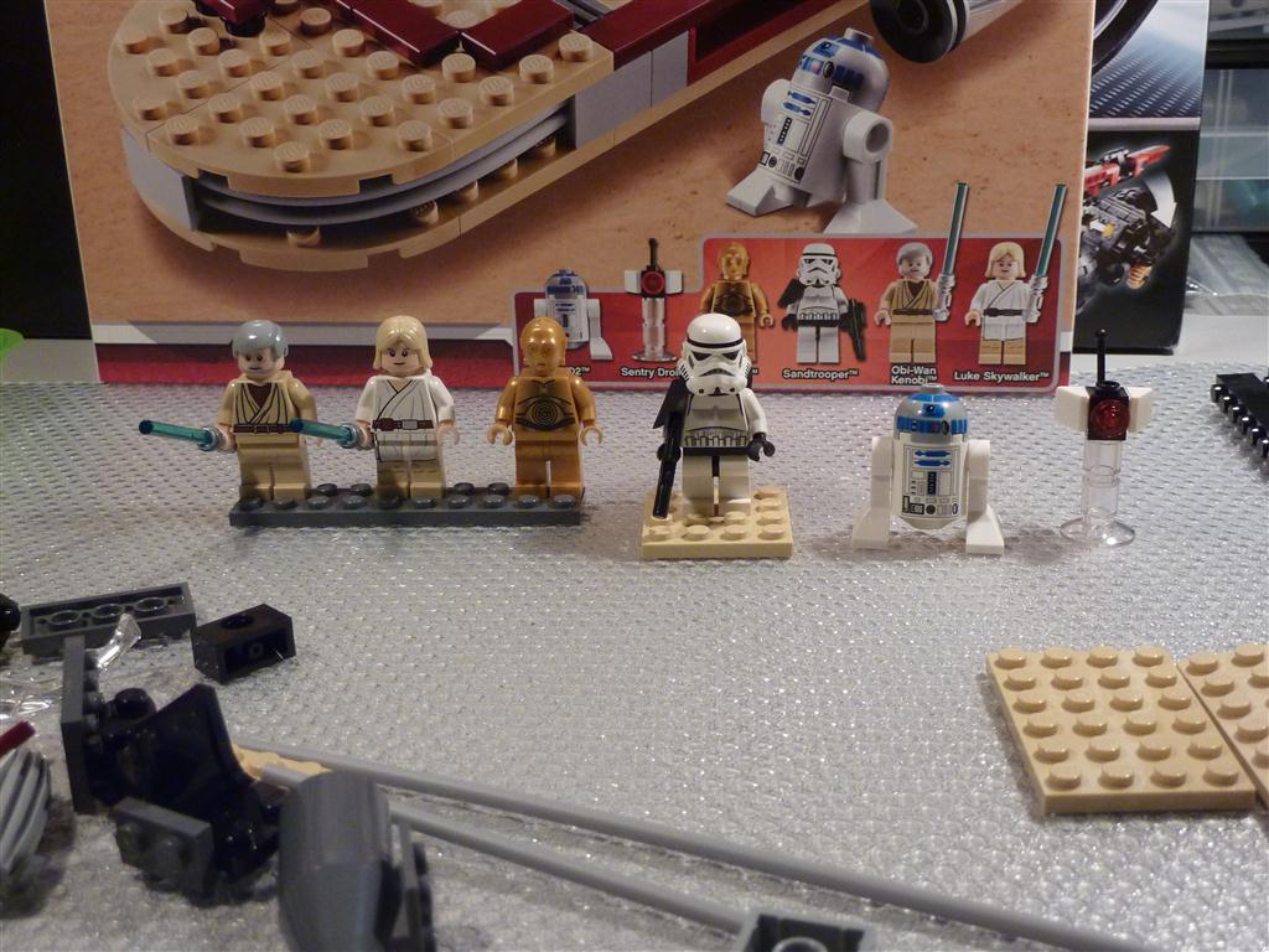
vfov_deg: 34.3
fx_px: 1540
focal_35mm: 42
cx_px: 634
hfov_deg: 44.8
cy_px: 476
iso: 320
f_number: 3.7
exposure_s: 1/30
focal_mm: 6.9
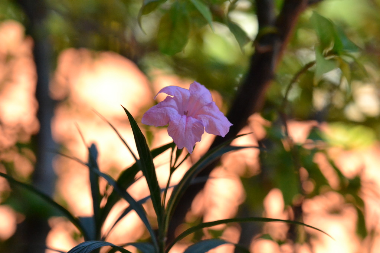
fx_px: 1345
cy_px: 126
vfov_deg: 10.7
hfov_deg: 16.1
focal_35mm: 128
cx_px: 190
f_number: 5
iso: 3200
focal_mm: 85
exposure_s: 1/4000
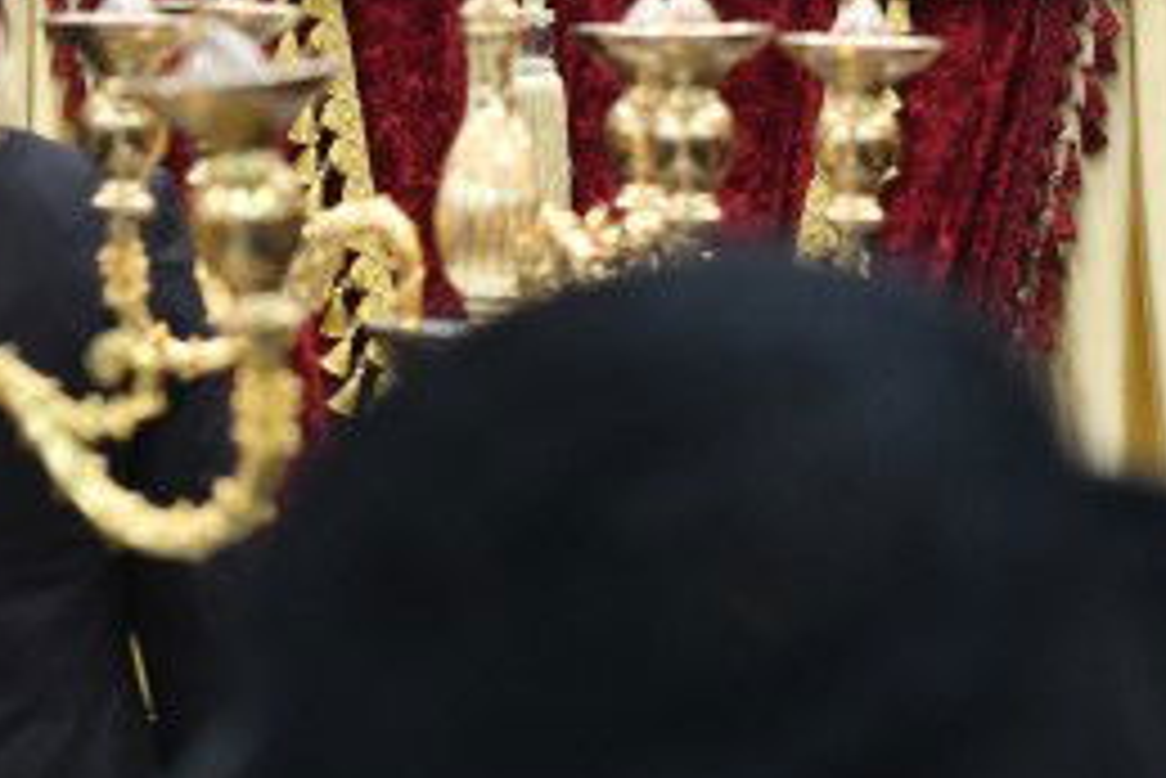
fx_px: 8976
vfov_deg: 4.9
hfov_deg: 7.4
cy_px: -578
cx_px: 1513
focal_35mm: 277
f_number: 5.6
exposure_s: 1/125
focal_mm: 70
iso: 1250
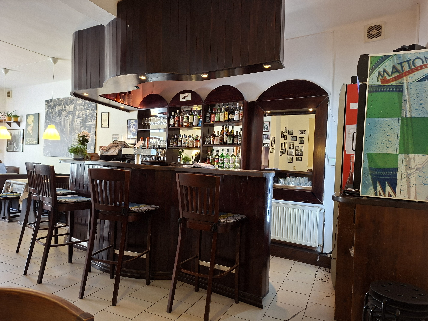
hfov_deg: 73.9
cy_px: 160
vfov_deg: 58.9
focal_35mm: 23
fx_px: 284
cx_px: 214
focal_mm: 5.54
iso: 250
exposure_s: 1/50
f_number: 1.8
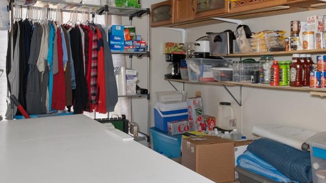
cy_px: 71
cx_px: 213
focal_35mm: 37
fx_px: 320
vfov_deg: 31.9
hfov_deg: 53.1
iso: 320
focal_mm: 18
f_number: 8
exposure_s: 20
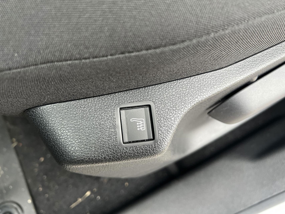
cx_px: 142
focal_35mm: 26
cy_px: 107
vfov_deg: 53.1
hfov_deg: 67.3
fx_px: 214
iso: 160
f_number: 1.5
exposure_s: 1/60
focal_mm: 5.7
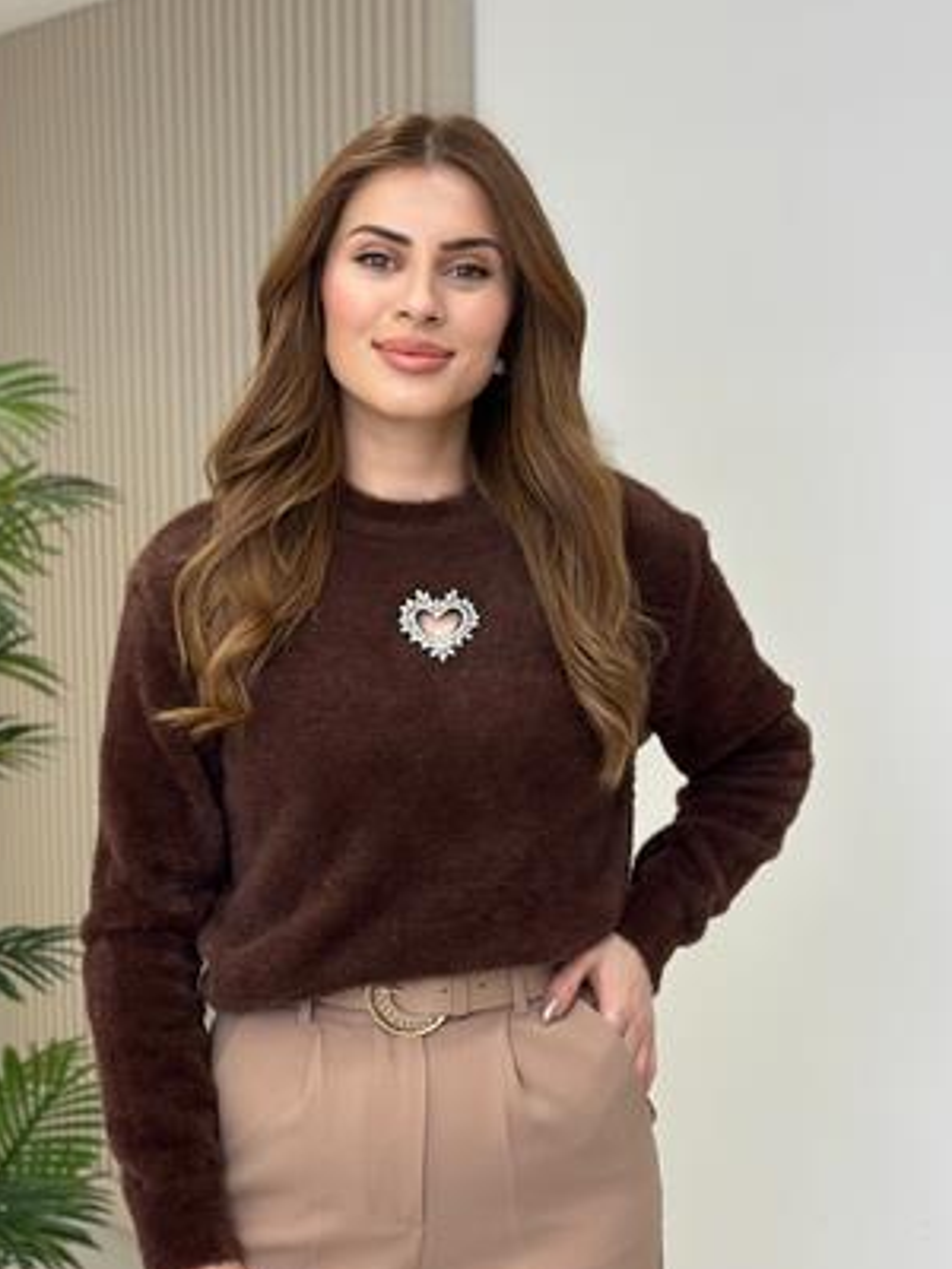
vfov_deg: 30.2
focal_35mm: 64
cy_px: 741
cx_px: 447
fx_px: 2347
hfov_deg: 22.9
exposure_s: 1/151
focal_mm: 6.86
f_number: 1.78
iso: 64
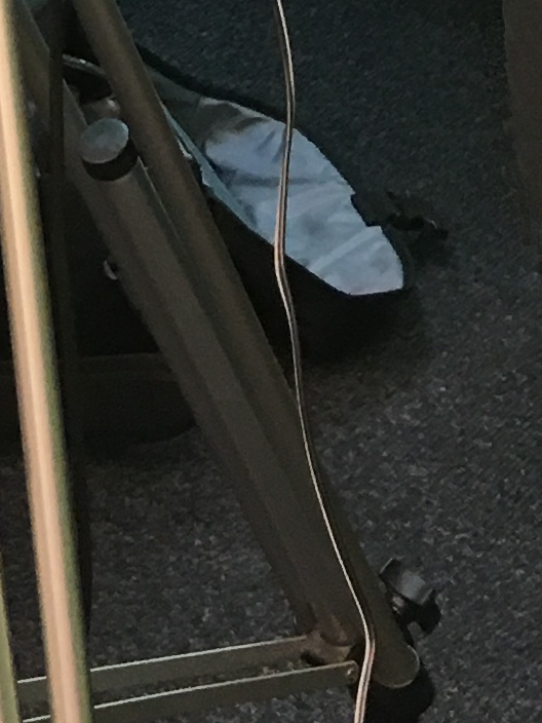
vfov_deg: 9.8
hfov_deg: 8.6
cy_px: -1244
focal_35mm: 166
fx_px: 3466
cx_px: -434
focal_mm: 4.15
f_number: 2.2
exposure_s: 1/15
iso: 32
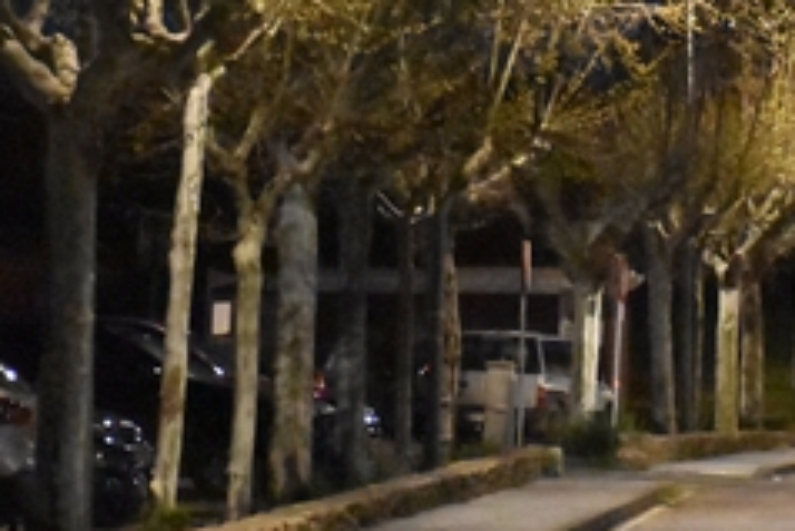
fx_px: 6518
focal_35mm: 295
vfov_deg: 4.7
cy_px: -30
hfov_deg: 6.9
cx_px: 959
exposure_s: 1/50
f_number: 4.8
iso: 12800
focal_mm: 52
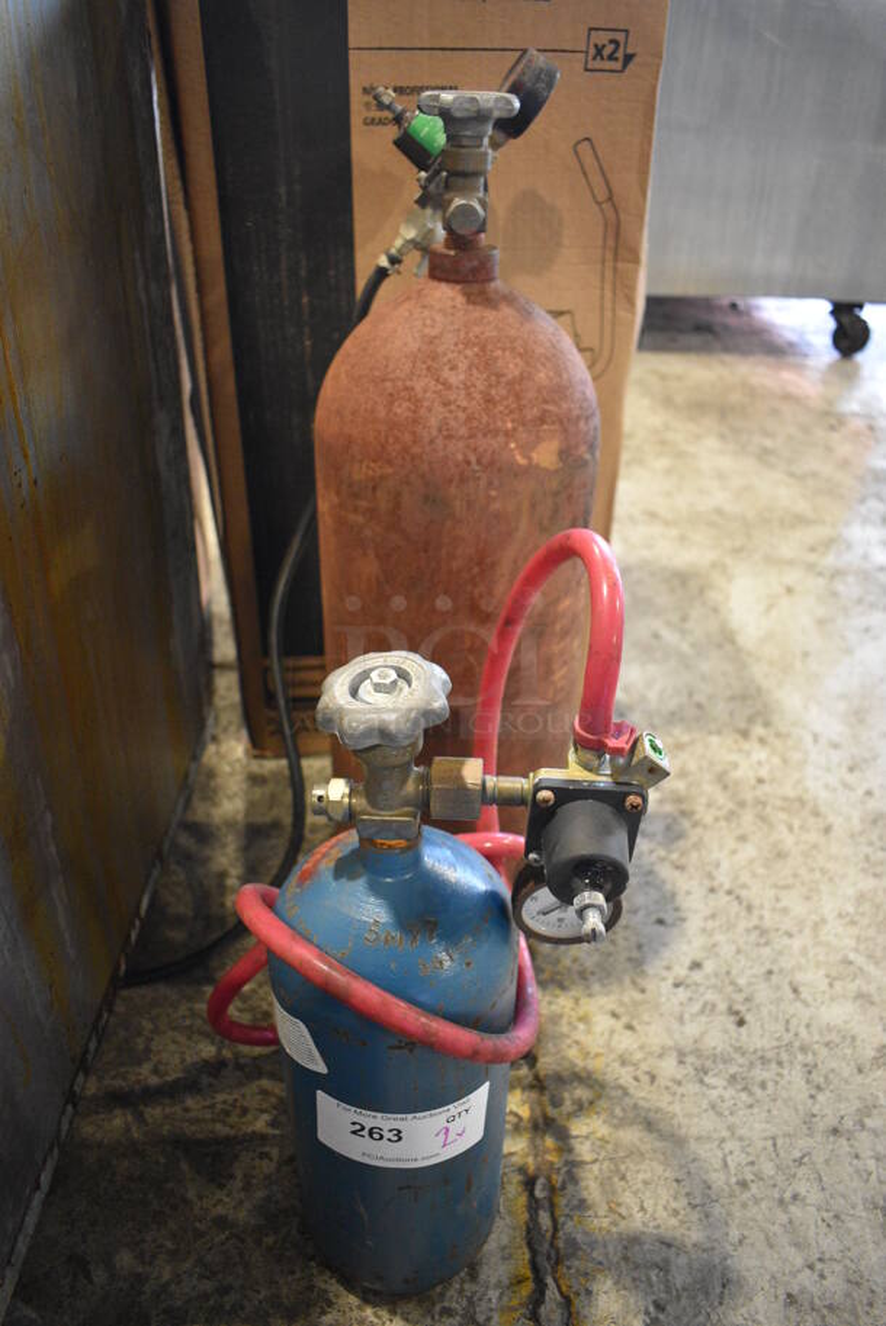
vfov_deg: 67.3
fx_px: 995
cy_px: 663
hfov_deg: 48.0
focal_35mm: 27
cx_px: 443
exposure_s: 1/125
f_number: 3.5
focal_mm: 18
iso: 2800
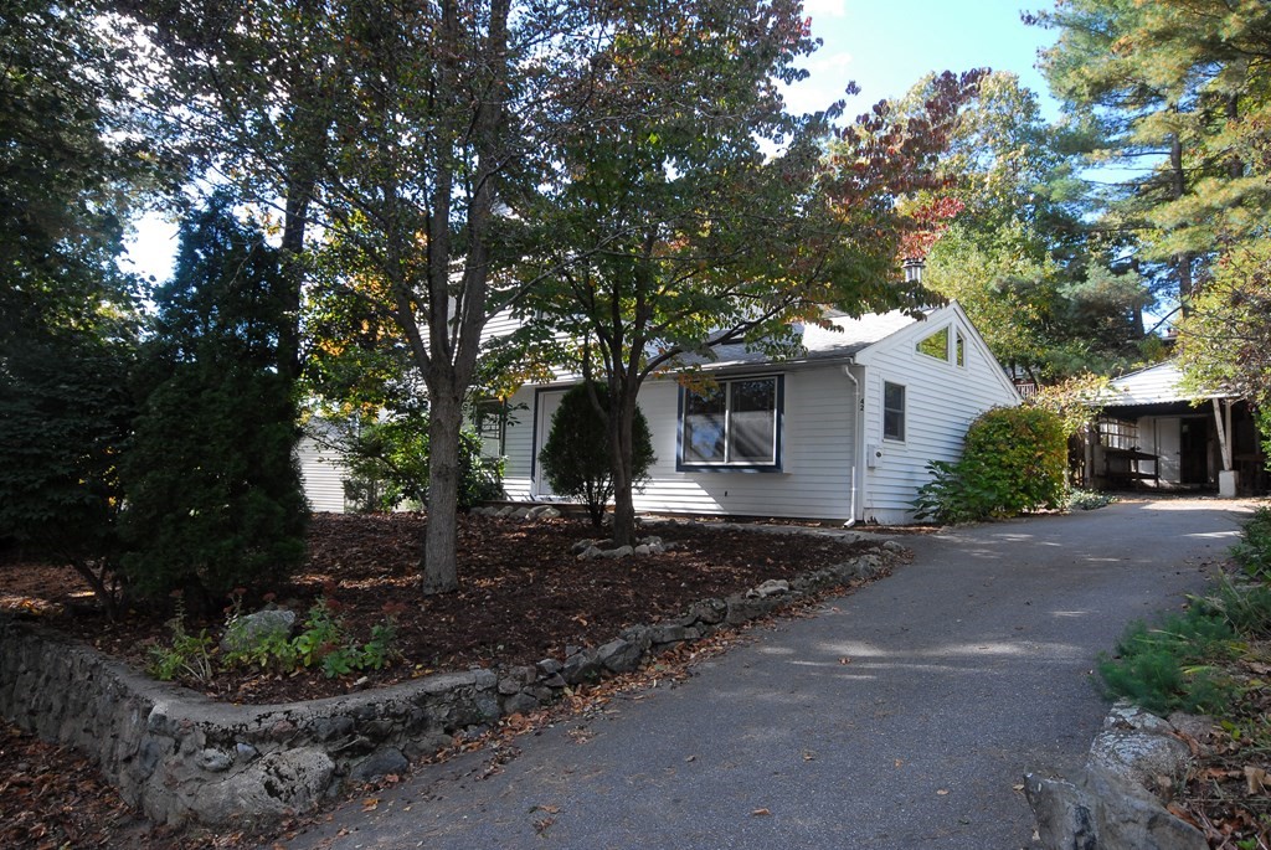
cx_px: 636
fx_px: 848
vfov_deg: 53.2
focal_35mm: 24
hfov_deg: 73.7
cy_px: 425
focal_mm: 16
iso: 400
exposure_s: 1/100
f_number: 9
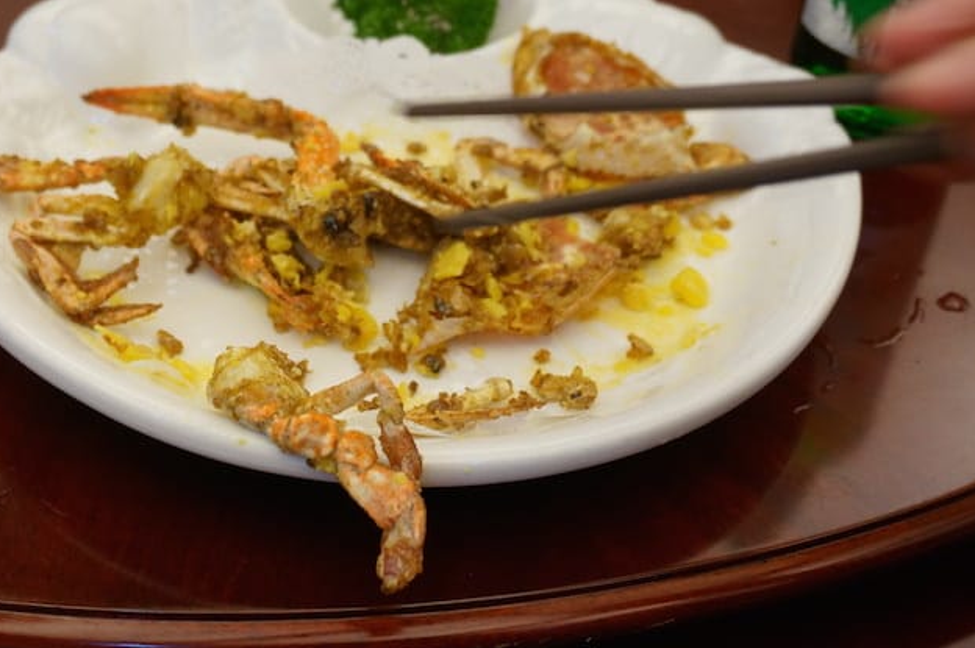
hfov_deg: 39.4
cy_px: 264
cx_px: 364
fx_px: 1353
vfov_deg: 26.9
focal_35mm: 50
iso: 800
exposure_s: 1/60
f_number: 4.5
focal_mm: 26
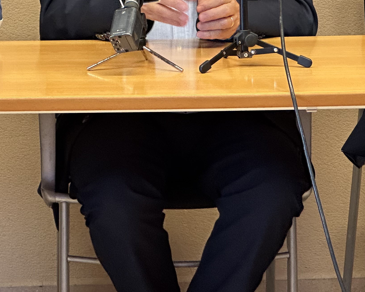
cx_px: 175
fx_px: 2009
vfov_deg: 8.3
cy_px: -17
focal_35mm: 186
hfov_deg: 10.4
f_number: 2.8
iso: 320
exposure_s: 1/50
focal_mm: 9
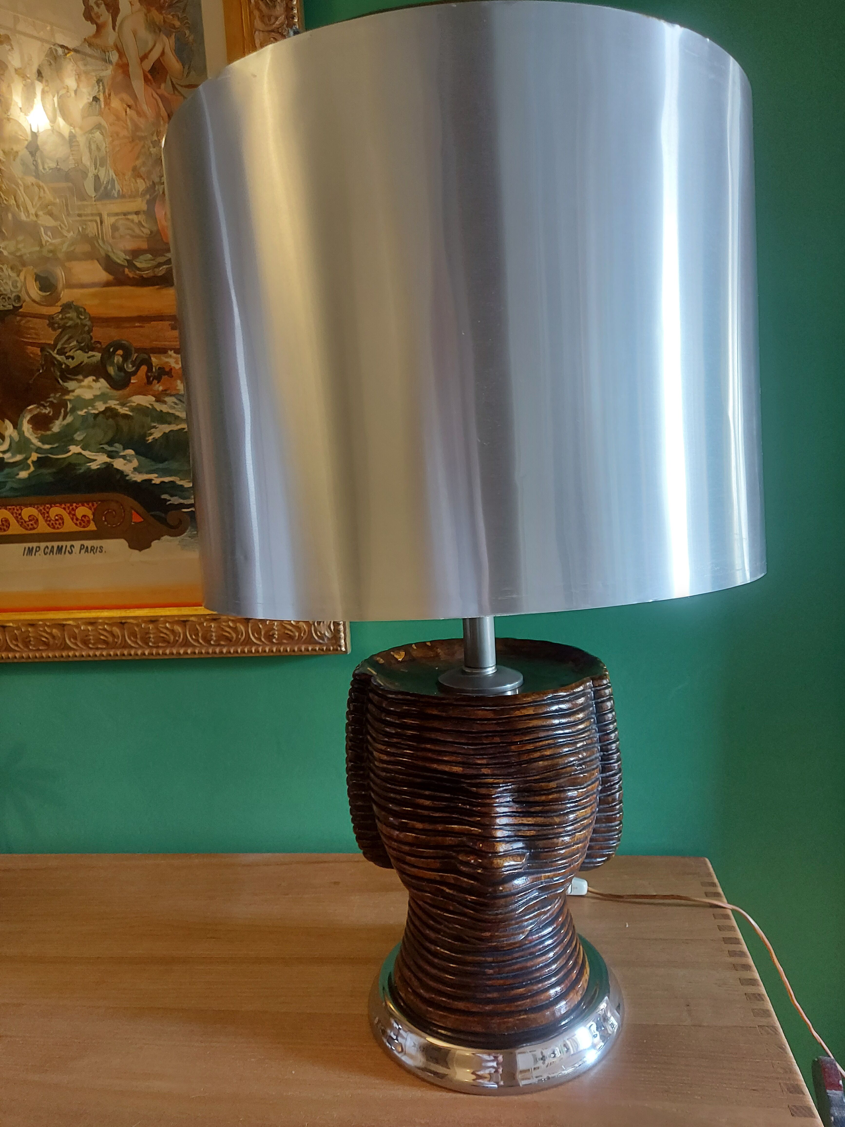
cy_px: 564
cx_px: 422
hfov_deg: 56.8
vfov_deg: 71.6
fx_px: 781
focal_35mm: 24
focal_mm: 5.23
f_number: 1.8
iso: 250
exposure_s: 1/33
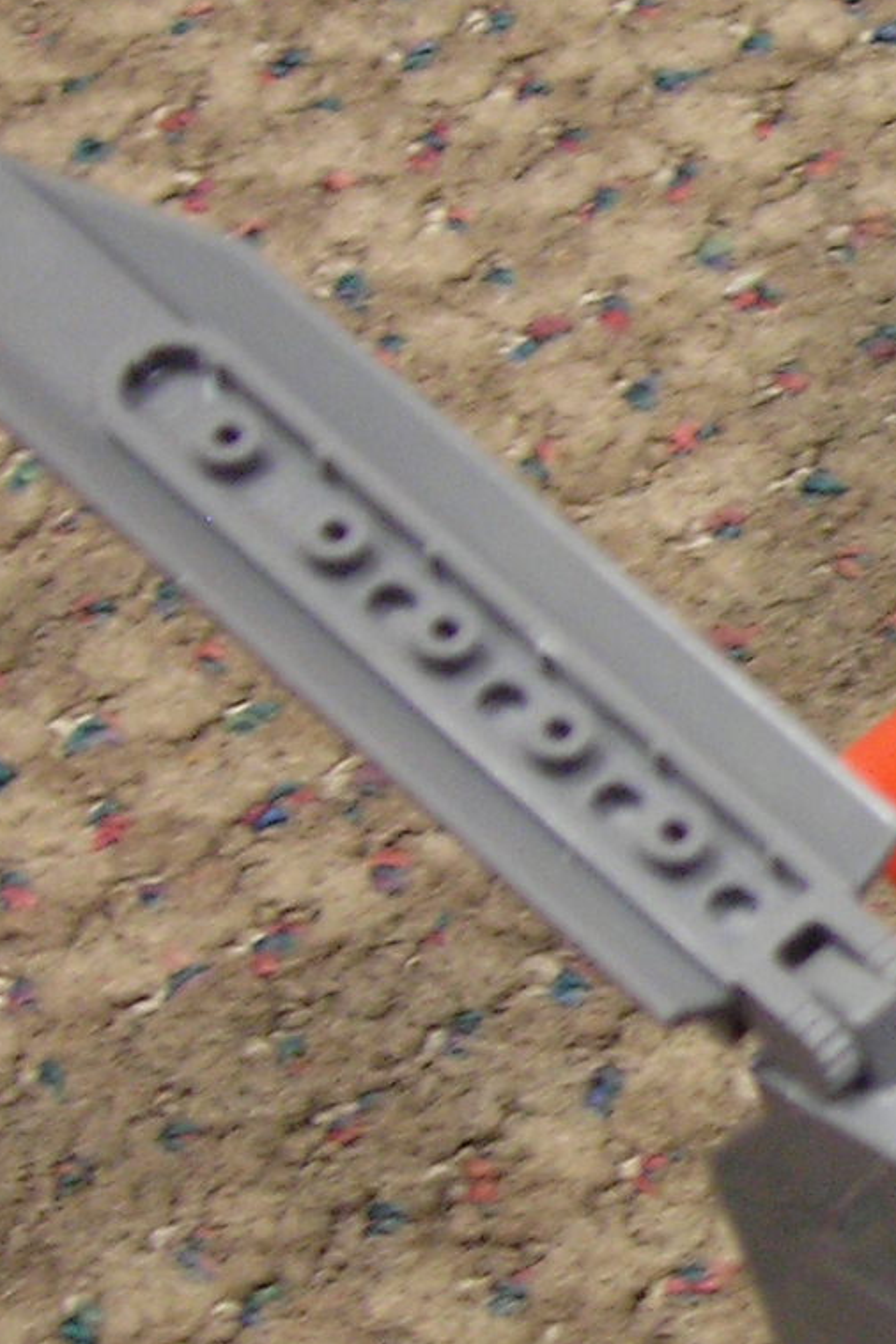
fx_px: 5040
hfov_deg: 9.4
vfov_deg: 15.2
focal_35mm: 135
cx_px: 1886
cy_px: 763
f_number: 3.2
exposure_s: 1/3.9
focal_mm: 6.3
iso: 120
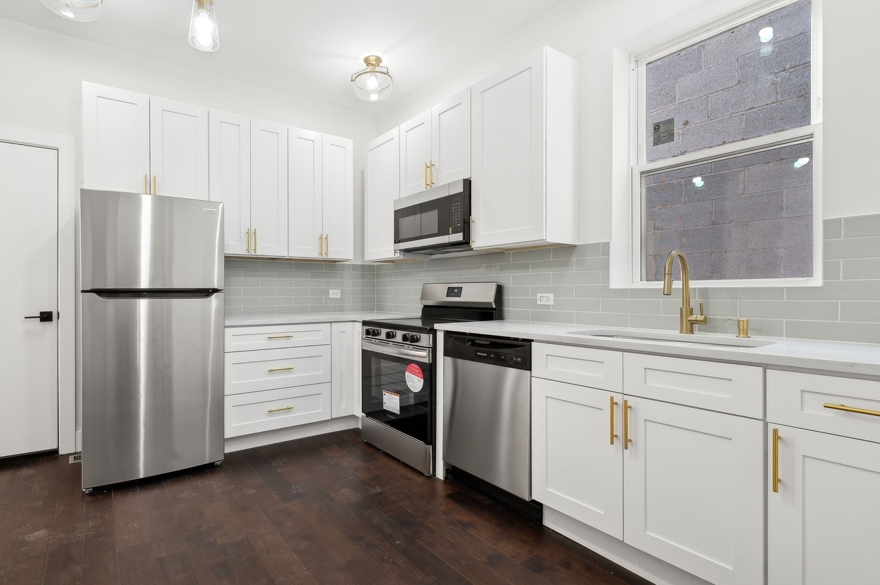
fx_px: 415
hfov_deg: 92.4
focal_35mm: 17
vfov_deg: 70.3
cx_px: 363
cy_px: 295
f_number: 9.5
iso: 200
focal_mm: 14
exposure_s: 1/8
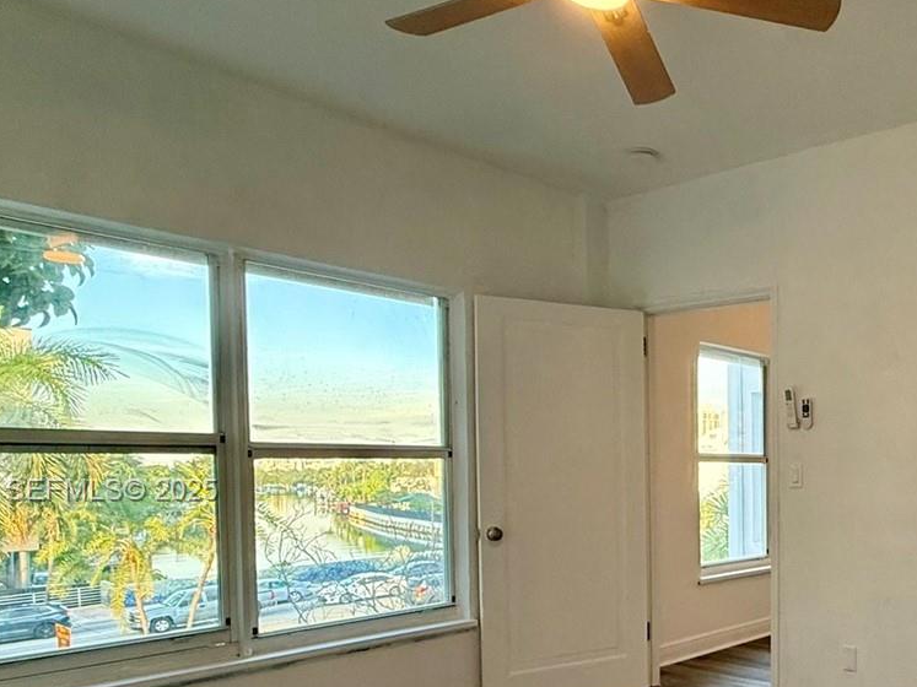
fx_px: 795
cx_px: 818
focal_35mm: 30
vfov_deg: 45.6
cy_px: 492
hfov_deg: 52.9
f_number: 2.2
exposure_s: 1/120
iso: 250
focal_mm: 2.22
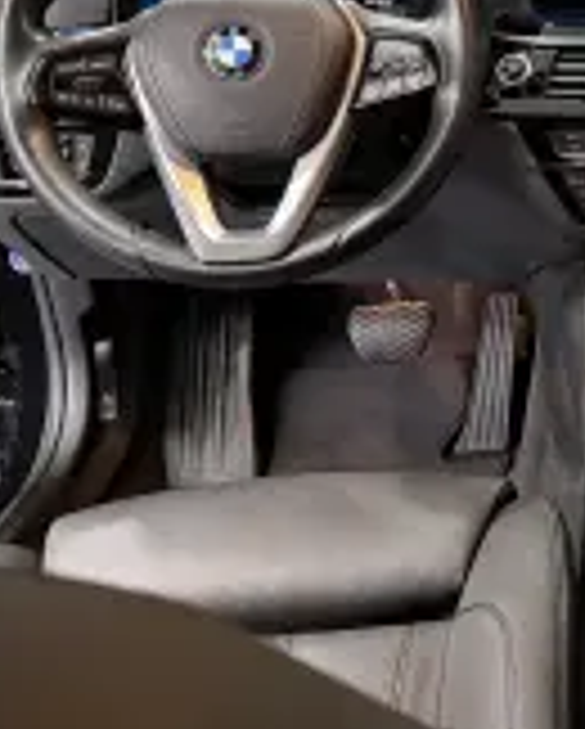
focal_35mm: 52
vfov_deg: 34.9
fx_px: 1123
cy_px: 148
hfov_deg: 25.7
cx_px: 724
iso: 400
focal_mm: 6.76
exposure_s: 1/49
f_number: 1.78
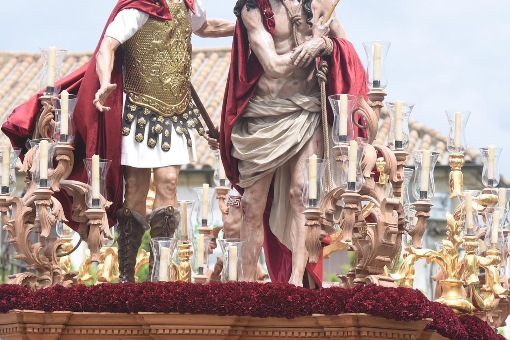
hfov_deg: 10.3
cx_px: 286
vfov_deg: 6.9
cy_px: 104
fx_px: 2834
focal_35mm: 200
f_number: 5
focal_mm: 140
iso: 100
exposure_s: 1/200
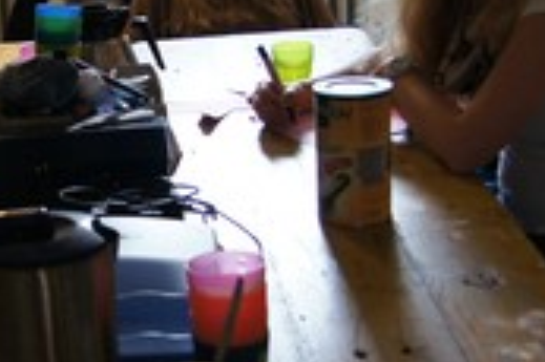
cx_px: 113
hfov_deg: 21.4
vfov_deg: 14.5
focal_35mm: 94
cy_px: 142
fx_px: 1422
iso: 500
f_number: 3.5
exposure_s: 1/30
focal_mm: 18
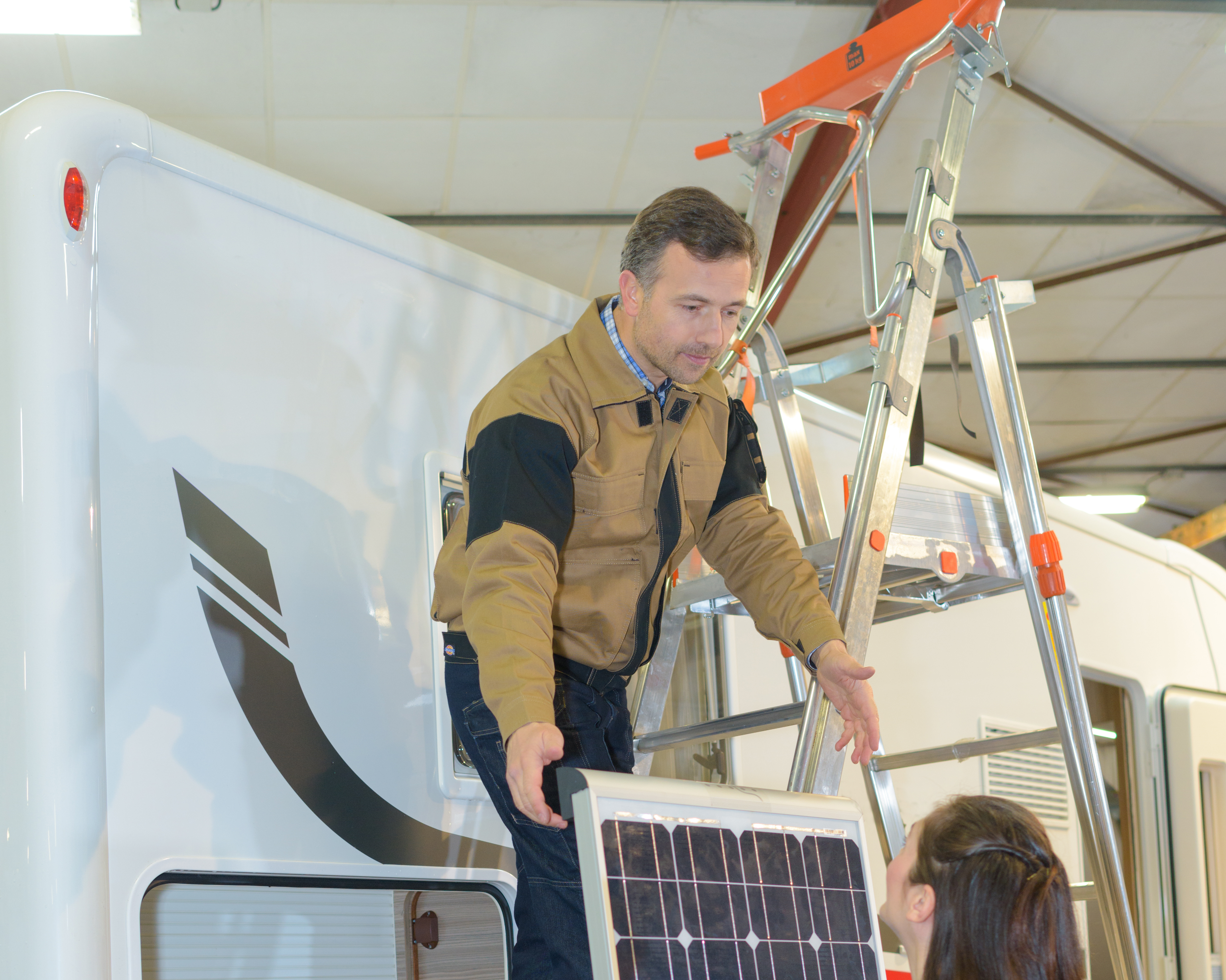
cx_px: 607
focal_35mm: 50
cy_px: 894
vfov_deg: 29.0
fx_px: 1814
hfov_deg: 37.3
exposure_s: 1/50
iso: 400
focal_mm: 35
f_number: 3.2
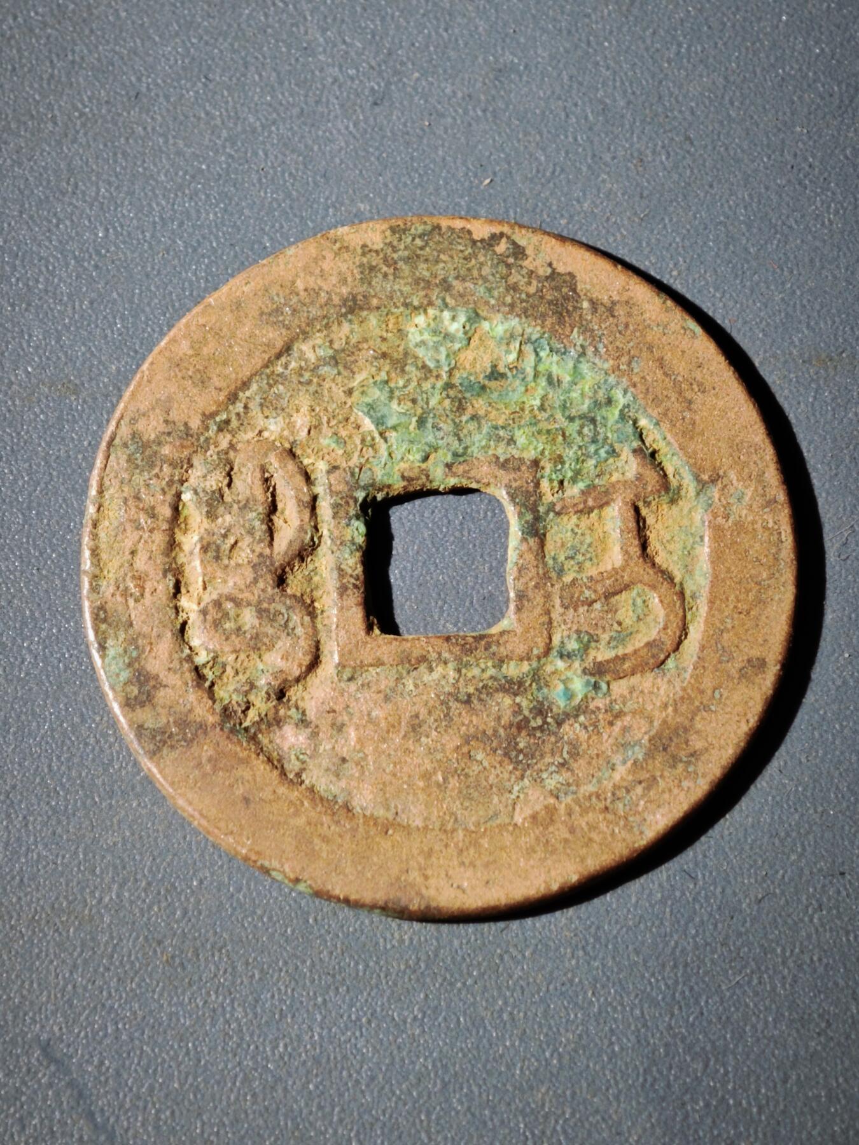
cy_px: 572
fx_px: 3706
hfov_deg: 13.2
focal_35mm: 112
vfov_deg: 17.6
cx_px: 430
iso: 320
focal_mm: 9
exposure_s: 1/100
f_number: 2
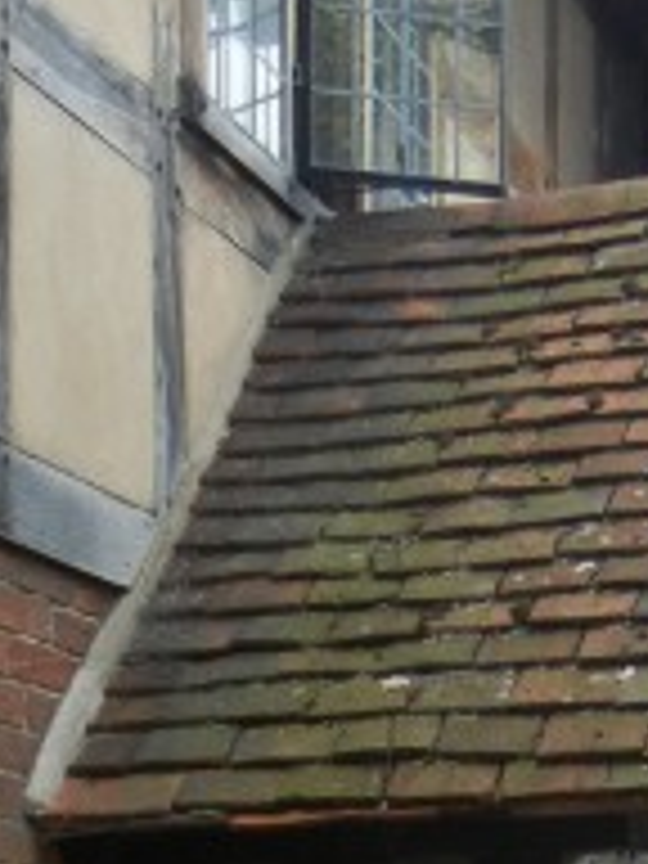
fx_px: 2995
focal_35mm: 120
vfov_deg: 15.7
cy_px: 1066
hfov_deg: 12.3
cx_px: 567
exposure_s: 1/230
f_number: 3.5
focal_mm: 5.4
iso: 160
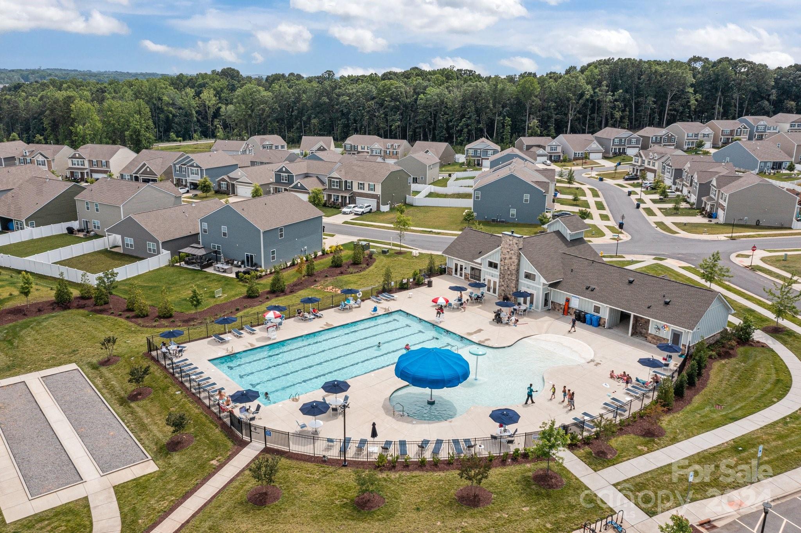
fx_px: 623
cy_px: 266
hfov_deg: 65.5
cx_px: 400
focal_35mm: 28
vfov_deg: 46.4
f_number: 6.3
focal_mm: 10.26
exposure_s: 1/800
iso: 100
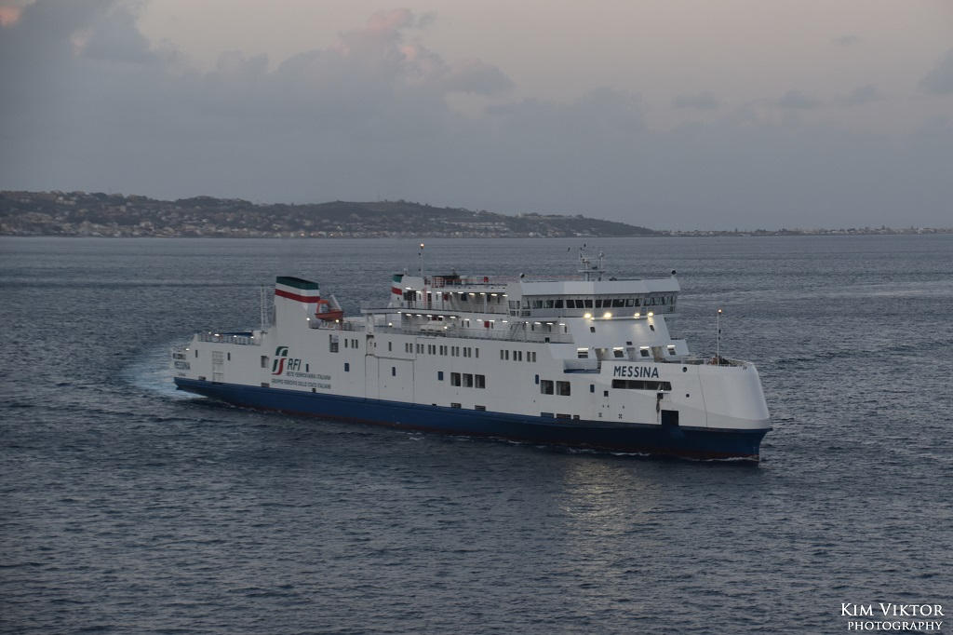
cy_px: 318
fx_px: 3374
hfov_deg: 16.1
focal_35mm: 128
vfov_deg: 10.7
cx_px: 476
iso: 400
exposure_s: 1/125
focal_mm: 85
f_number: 5.6
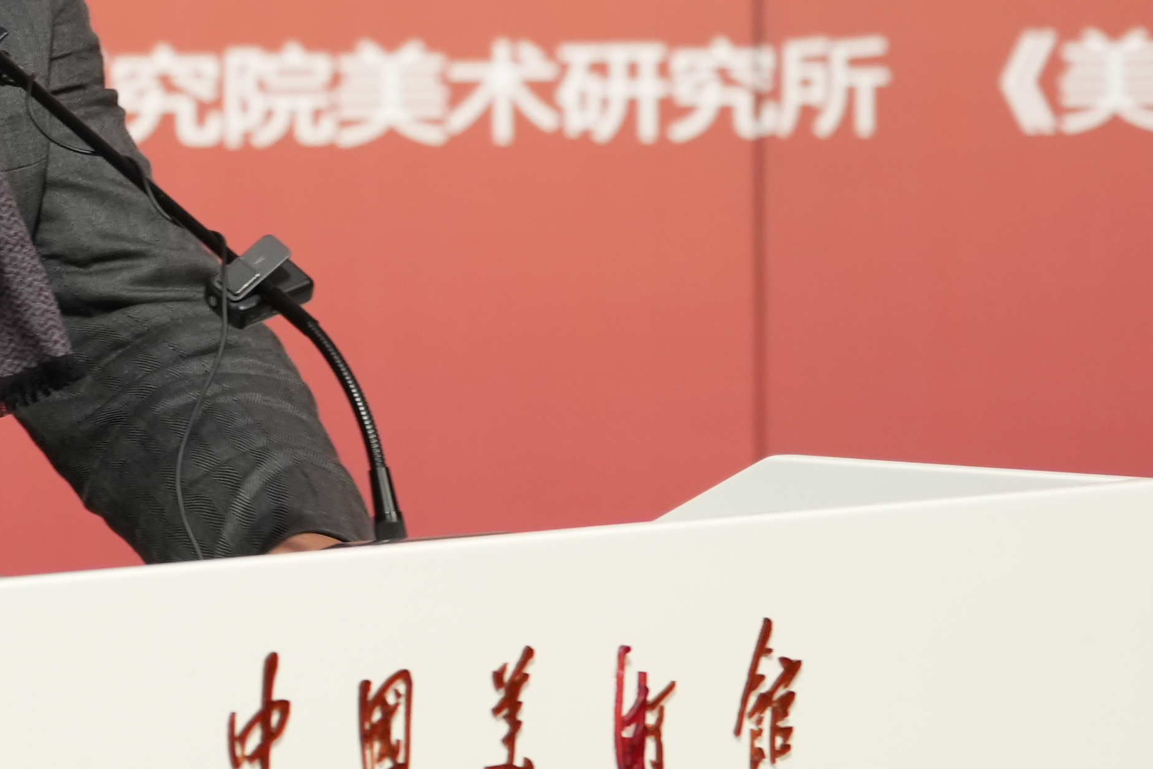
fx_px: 11947
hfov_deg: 5.5
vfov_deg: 3.7
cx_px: 2
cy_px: -59
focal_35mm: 373
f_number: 4
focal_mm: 101
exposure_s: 1/160
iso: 1000
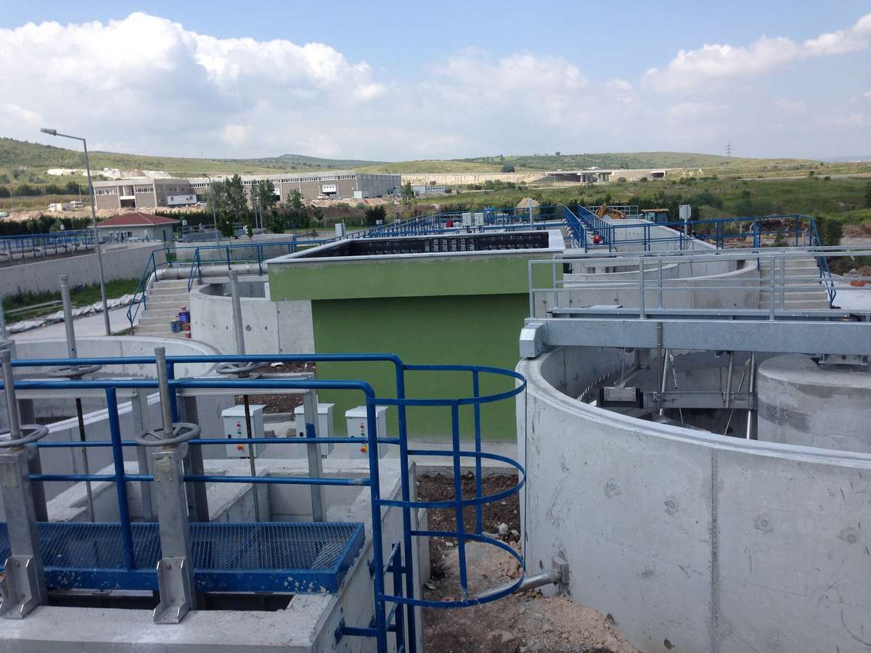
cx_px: 436
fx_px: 830
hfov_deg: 55.4
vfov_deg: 42.9
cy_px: 326
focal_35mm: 33
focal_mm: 4.12
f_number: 2.4
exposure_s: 1/1290
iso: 50
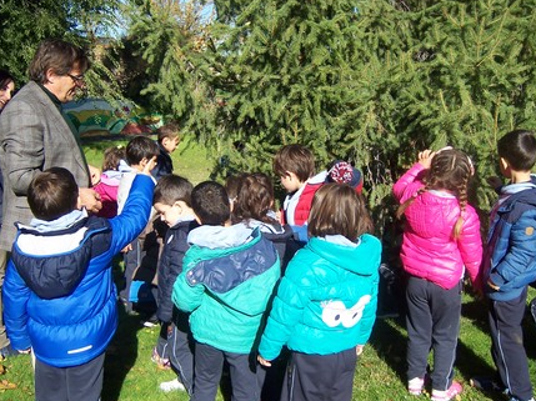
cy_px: 182
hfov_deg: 44.8
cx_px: 252
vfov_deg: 34.3
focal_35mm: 42
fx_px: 650
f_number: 2.8
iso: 80
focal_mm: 6.2
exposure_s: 1/800
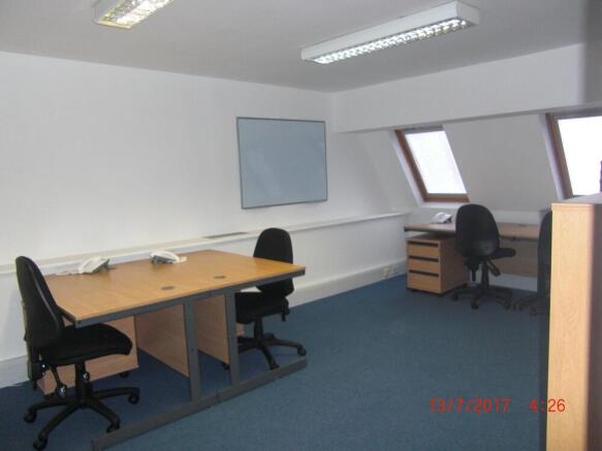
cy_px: 226
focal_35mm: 28
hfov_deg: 63.5
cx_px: 301
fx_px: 487
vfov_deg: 49.7
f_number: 2.6
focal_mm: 4.9
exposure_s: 1/60
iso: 200
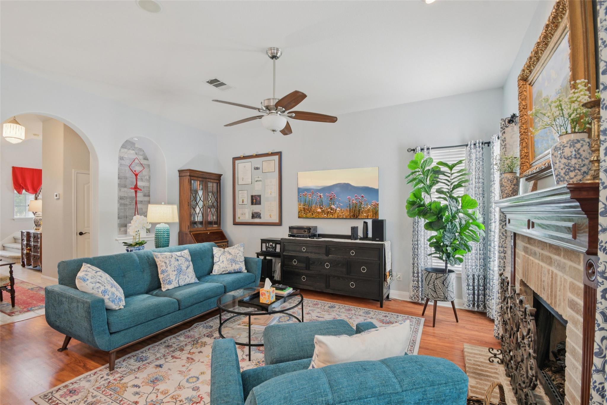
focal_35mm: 15
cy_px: 202
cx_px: 304
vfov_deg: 77.3
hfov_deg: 100.4
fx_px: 253
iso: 400
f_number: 8
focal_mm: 10
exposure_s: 1/4
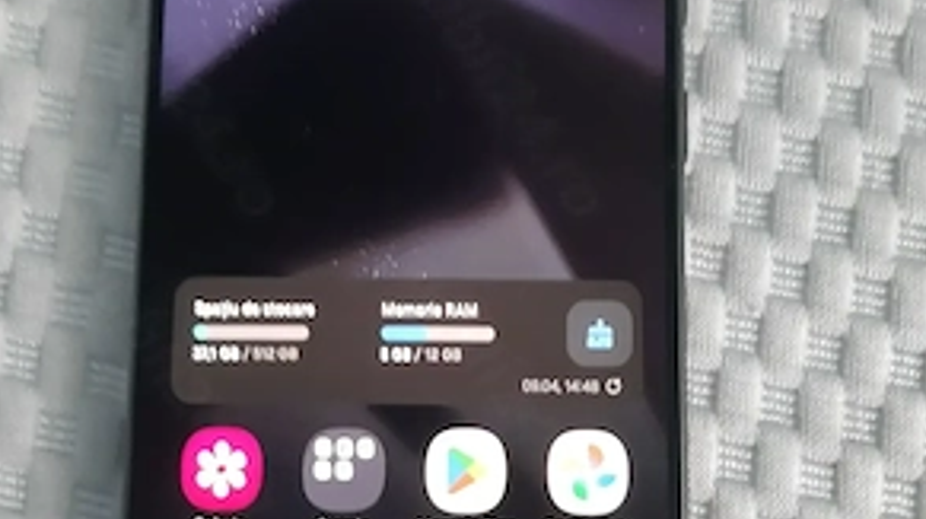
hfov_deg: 51.6
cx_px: 474
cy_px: 229
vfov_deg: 30.3
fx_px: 957
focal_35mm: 39
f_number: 1.7
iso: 250
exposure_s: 1/25
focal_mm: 3.92
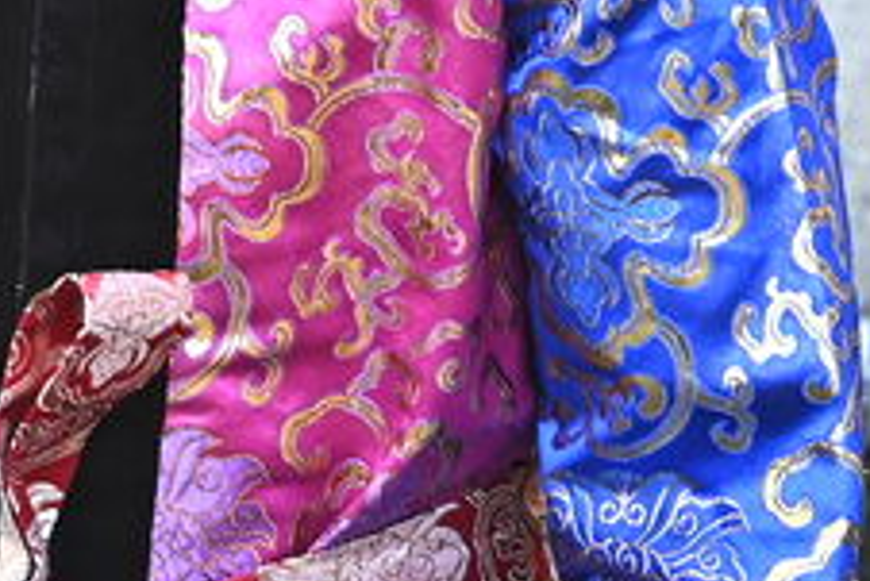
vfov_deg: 6.9
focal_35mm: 198
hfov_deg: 9.1
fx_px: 4788
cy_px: 4
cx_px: -1340
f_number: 4.5
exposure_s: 1/200
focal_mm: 32
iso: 400
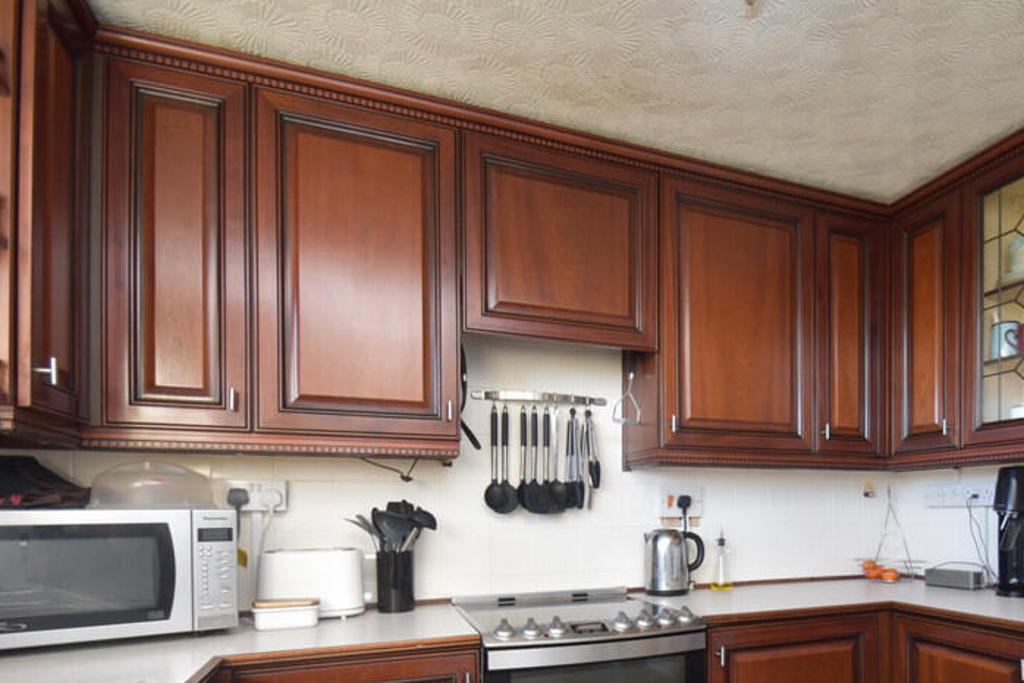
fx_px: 626
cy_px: 483
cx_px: 668
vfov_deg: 55.4
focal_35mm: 22
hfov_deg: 76.5
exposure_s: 1/60
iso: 400
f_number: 4
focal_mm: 10
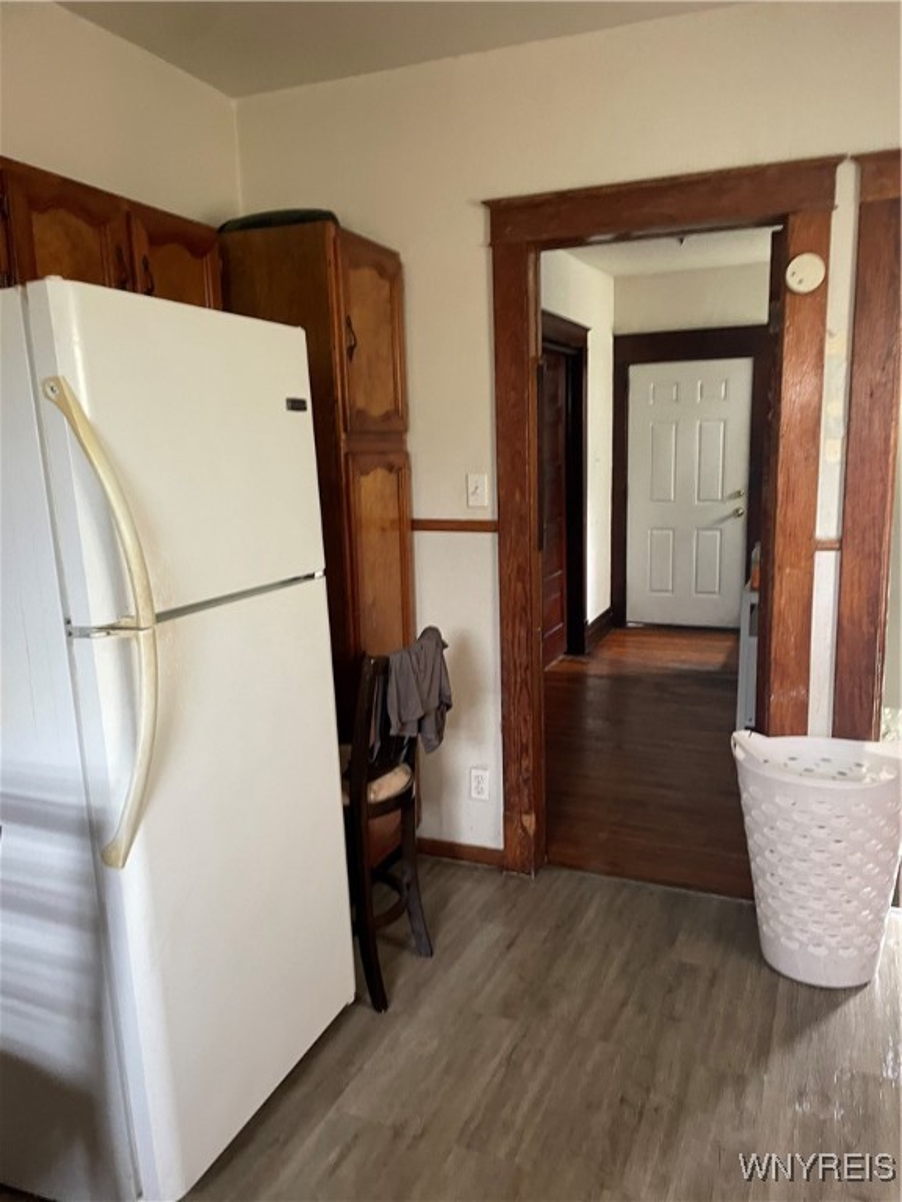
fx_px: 903
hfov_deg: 53.1
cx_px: 451
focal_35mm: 26
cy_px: 601
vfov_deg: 67.3
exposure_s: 1/60
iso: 250
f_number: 1.6
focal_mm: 4.2
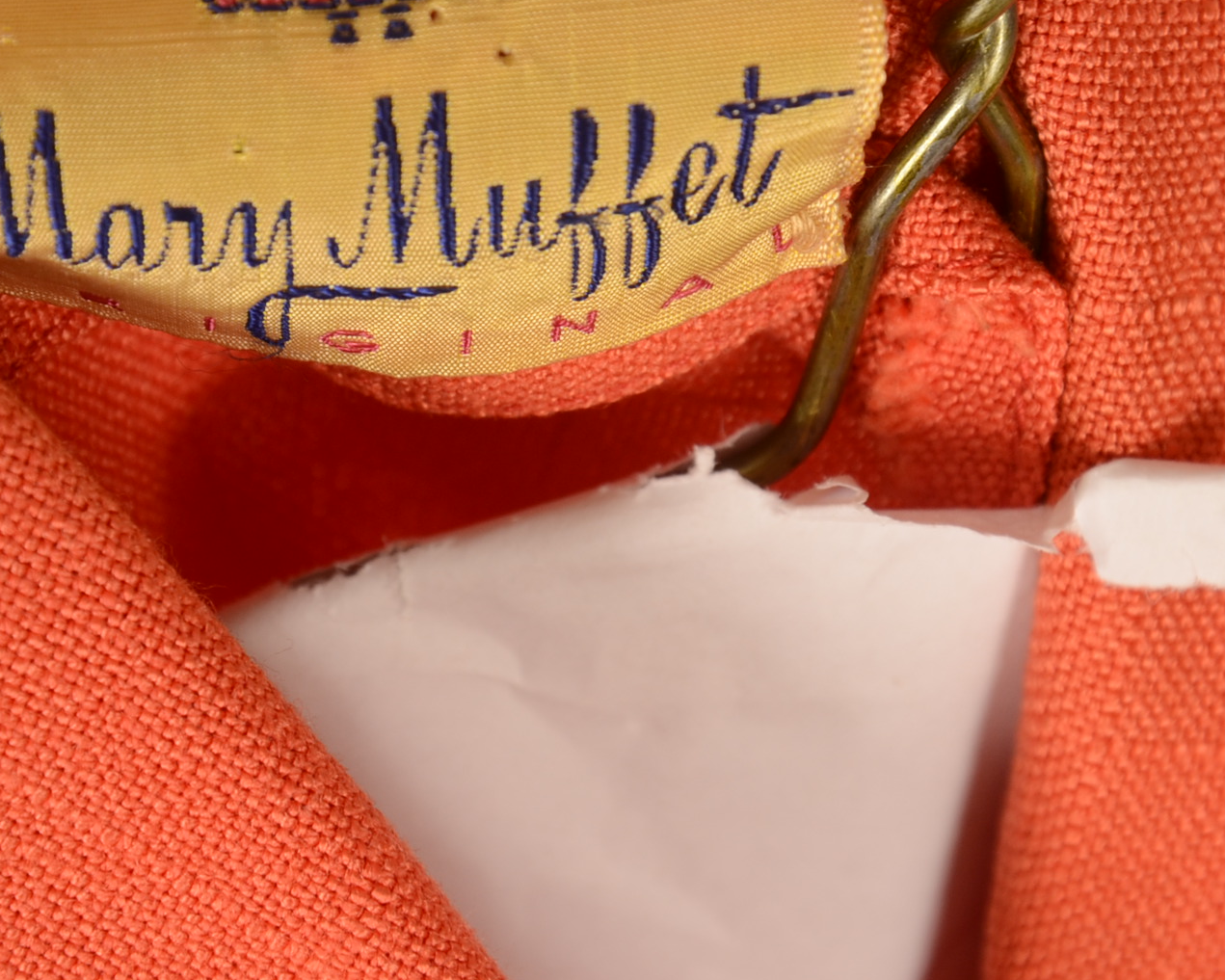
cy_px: 258
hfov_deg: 6.8
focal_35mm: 286
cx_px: 601
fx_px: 10366
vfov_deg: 5.4
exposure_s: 1/80
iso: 200
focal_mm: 105
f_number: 10
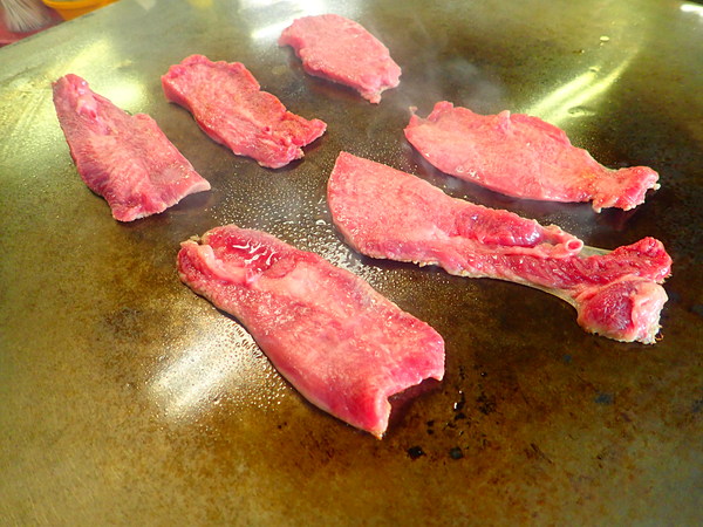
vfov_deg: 54.9
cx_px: 352
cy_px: 264
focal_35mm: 25
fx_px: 508
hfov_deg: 69.4
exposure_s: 1/50
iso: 200
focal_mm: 4.5
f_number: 2
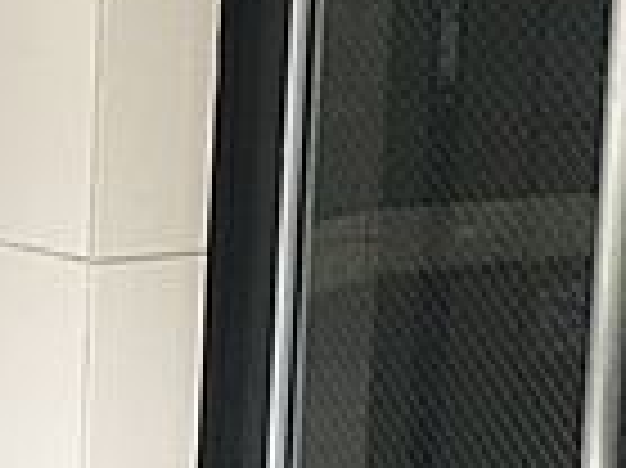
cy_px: 184
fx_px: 2421
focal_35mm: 134
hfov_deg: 14.5
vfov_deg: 11.0
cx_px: 18
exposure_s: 1/30
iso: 80
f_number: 2.2
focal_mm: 4.15
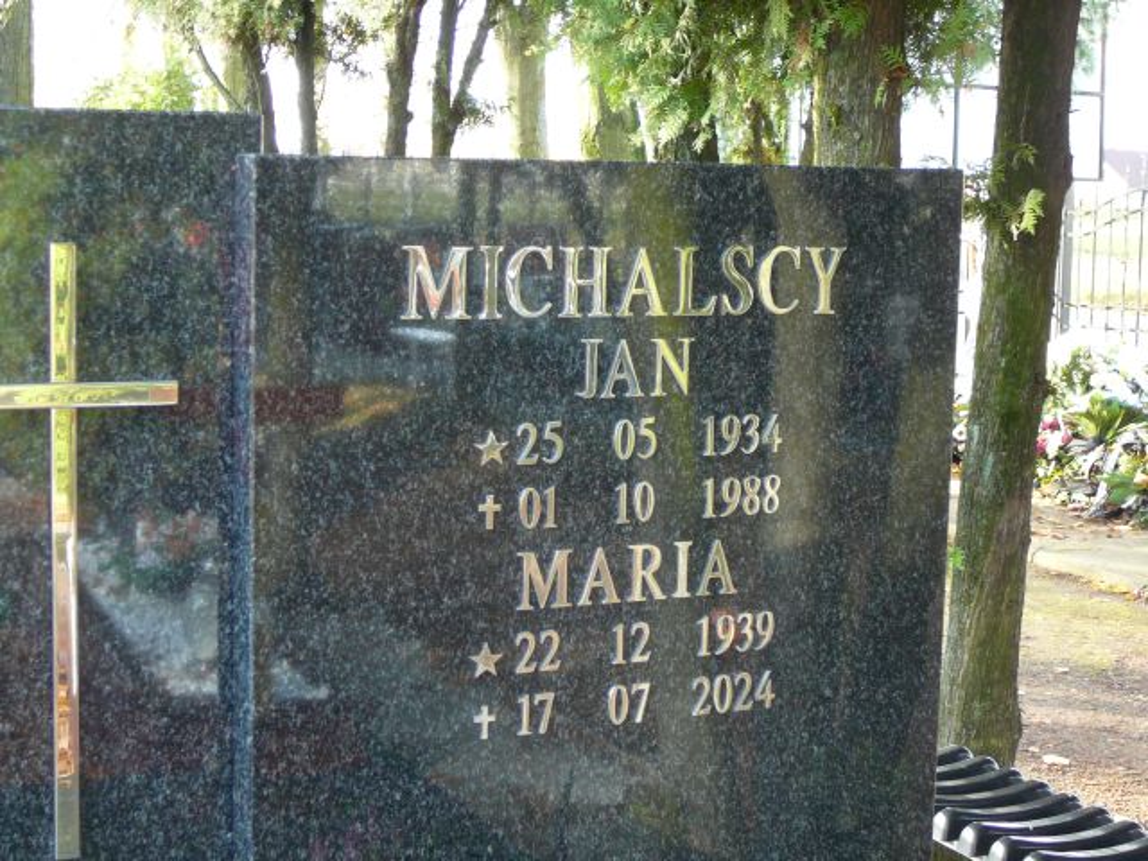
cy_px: 430
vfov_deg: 24.0
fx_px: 2023
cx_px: 574
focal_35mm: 61
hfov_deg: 31.7
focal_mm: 9.1
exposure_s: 1/30
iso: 125
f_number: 3.6
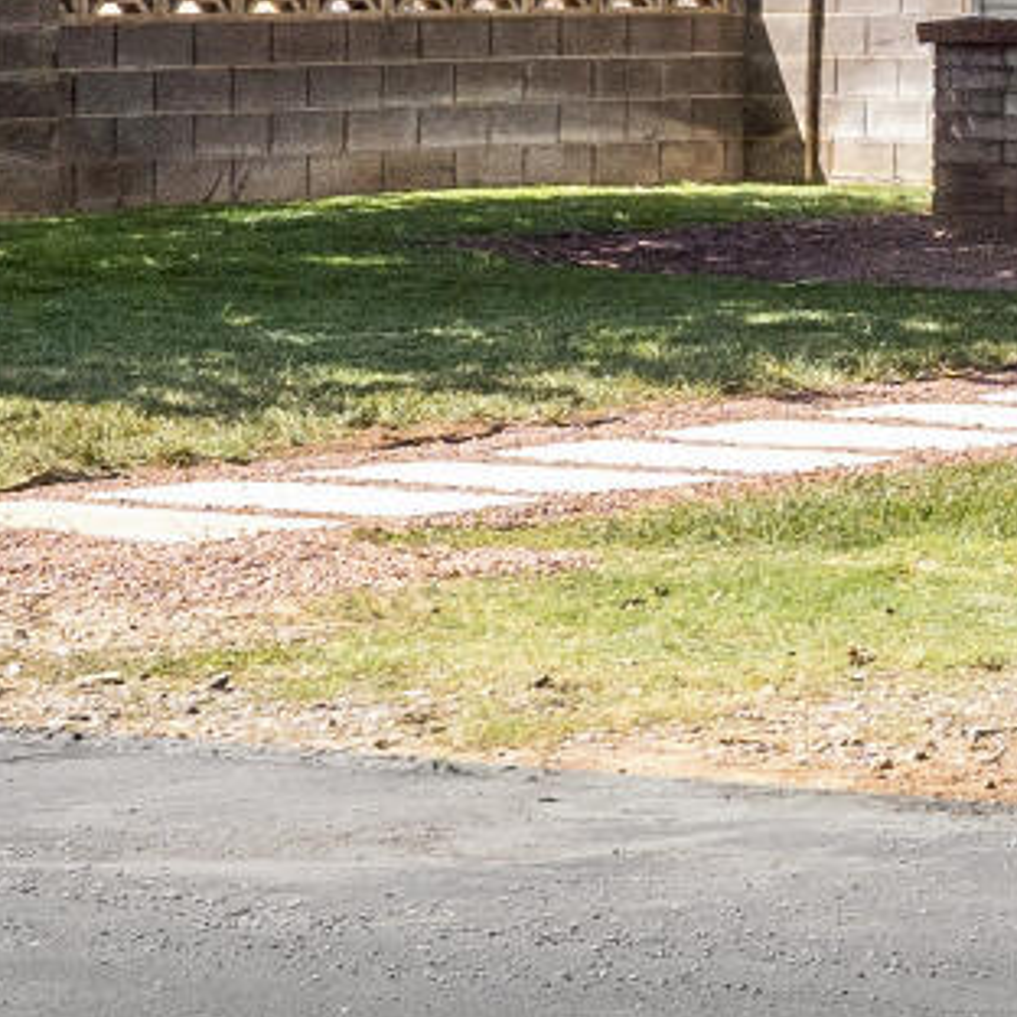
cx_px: 3181
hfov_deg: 8.1
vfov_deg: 9.6
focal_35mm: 180
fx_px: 5983
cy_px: -274
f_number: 9
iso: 250
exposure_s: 1/400
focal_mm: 22
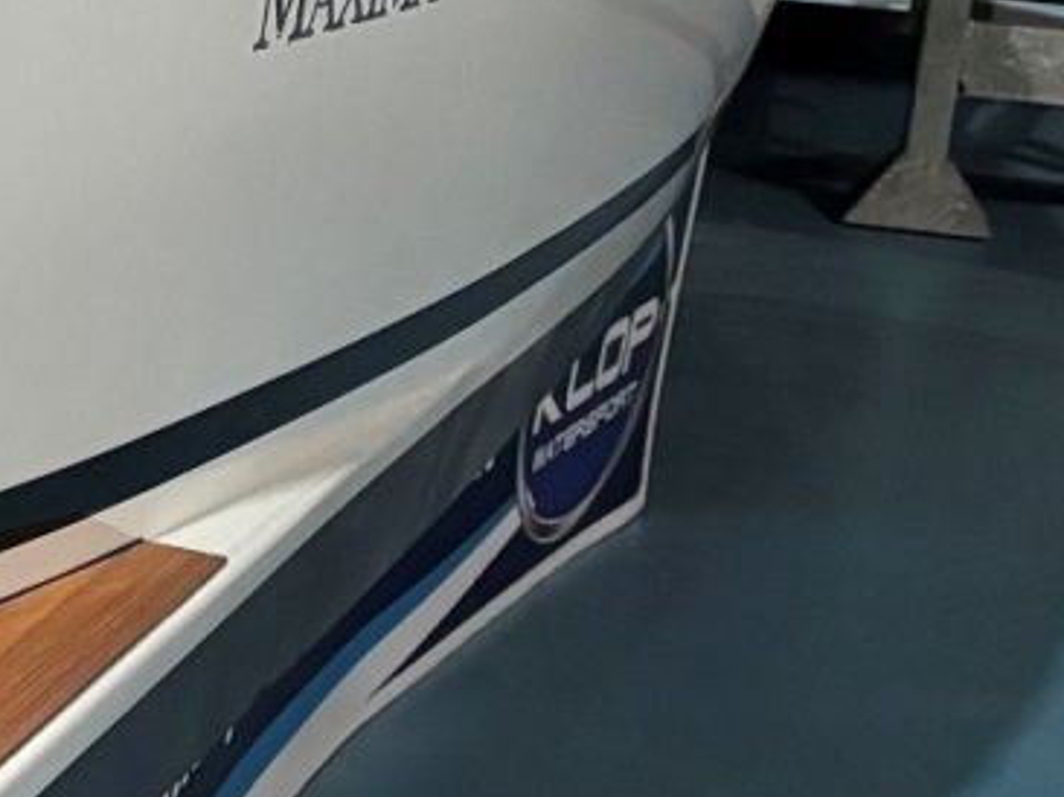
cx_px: -1532
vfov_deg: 11.3
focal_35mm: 130
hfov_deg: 12.0
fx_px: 3993
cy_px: 124
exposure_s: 1/50
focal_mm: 5.96
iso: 400
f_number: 1.6
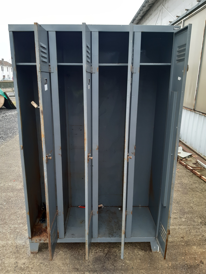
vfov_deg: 67.3
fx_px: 206
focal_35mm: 26
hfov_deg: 53.1
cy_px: 137
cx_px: 103
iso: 100
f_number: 1.7
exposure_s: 1/50
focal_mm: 3.92
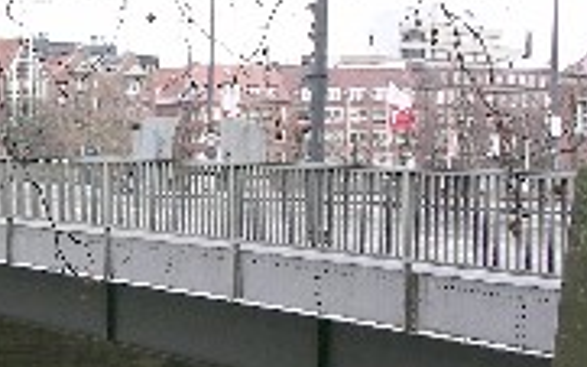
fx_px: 1919
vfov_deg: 10.9
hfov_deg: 17.3
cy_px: 253
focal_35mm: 120
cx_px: 154
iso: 50
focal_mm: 8.9
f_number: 4
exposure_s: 1/29.5
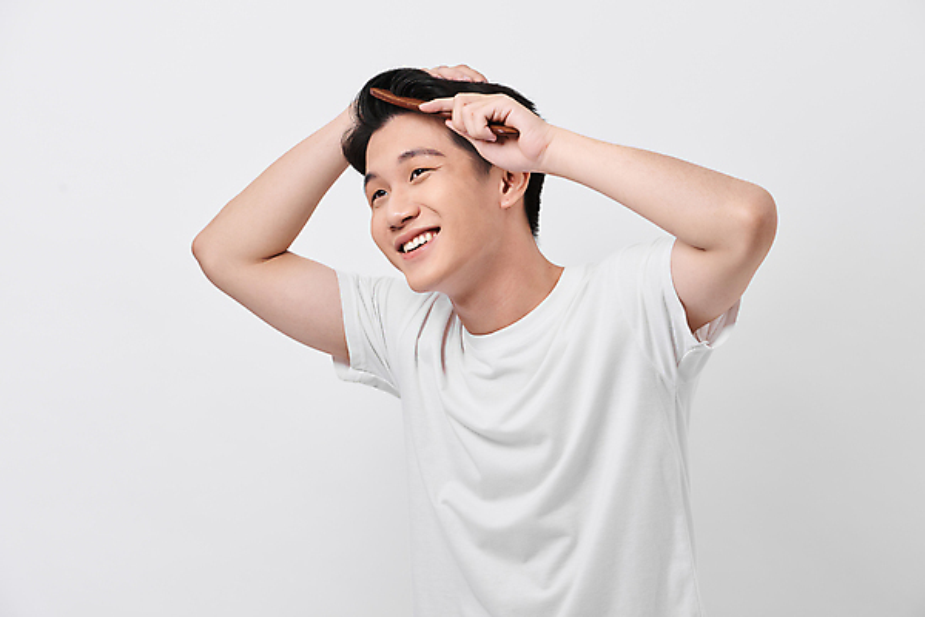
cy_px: 308
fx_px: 2621
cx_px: 462
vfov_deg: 13.4
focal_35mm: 102
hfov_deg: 20.0
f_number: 6.3
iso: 200
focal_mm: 102
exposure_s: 1/160
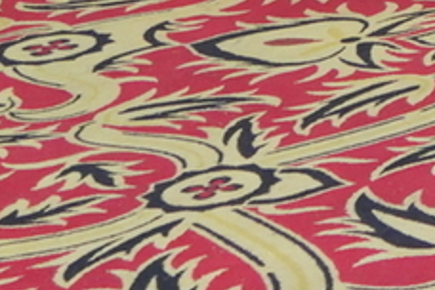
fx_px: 2151
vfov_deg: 7.0
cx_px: 1269
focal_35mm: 178
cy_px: -552
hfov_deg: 9.3
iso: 4000
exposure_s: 1/160
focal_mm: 24
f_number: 4
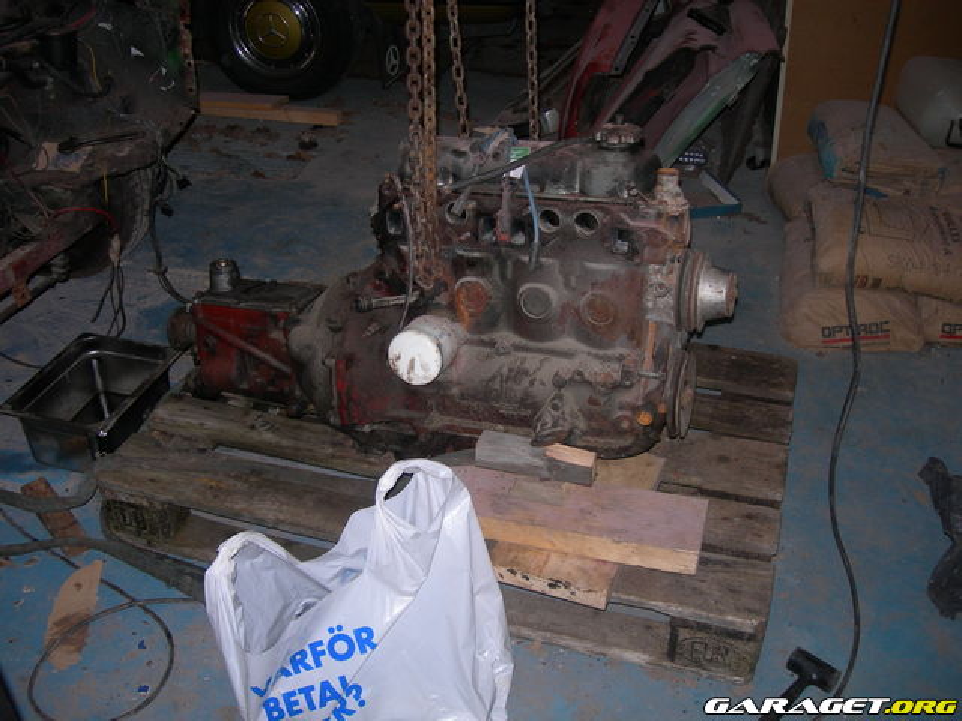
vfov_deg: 37.7
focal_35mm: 38
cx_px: 481
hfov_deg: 49.0
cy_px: 360
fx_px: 1056
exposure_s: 1/60.1
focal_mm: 7.8
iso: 50
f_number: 2.8
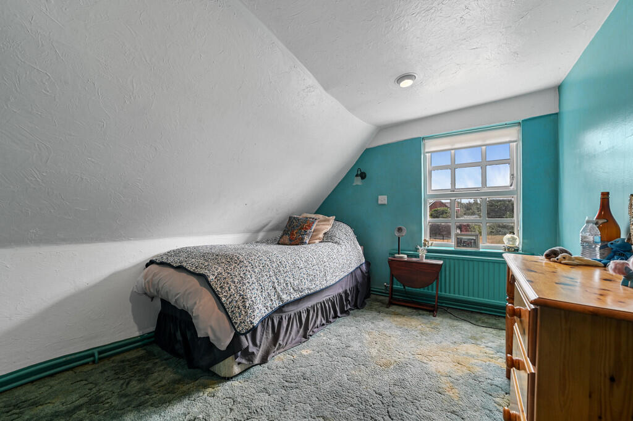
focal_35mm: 14
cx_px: 316
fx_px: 246
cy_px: 210
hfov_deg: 104.3
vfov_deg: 81.1
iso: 400
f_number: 8
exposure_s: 1/8
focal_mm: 14
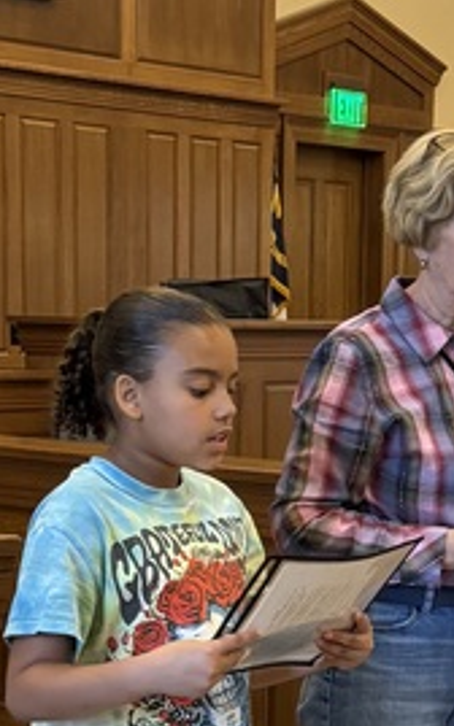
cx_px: 270
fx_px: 1921
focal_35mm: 97
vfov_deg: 21.1
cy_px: 623
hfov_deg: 13.5
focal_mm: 6.76
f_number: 1.78
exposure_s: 1/60
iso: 500
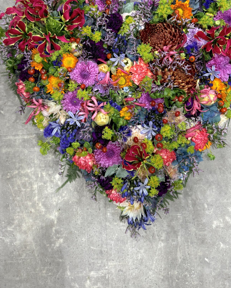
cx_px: 126
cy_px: 94
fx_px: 316
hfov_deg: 40.1
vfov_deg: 48.2
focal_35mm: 37
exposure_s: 1/100
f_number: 1.78
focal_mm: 6.76
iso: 100
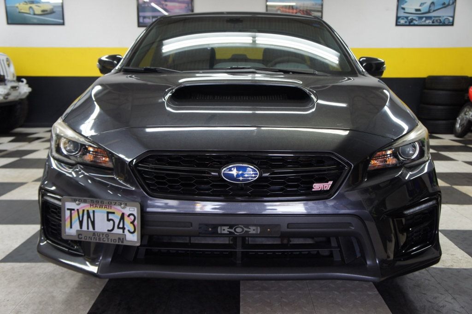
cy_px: 157
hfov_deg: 53.2
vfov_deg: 36.8
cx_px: 236
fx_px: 472
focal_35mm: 36
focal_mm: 24
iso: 400
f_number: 4
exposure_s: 1/40
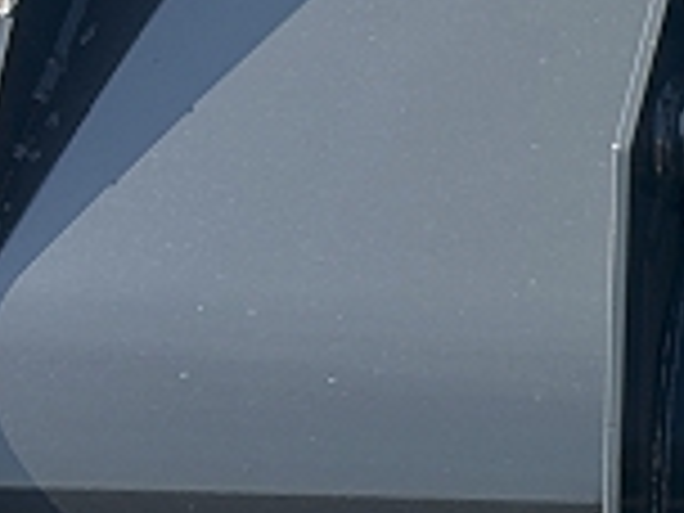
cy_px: 266
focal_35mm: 137
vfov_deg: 10.8
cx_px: 1598
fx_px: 2707
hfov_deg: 11.9
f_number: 1.5
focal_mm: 5.7
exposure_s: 1/2123
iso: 50
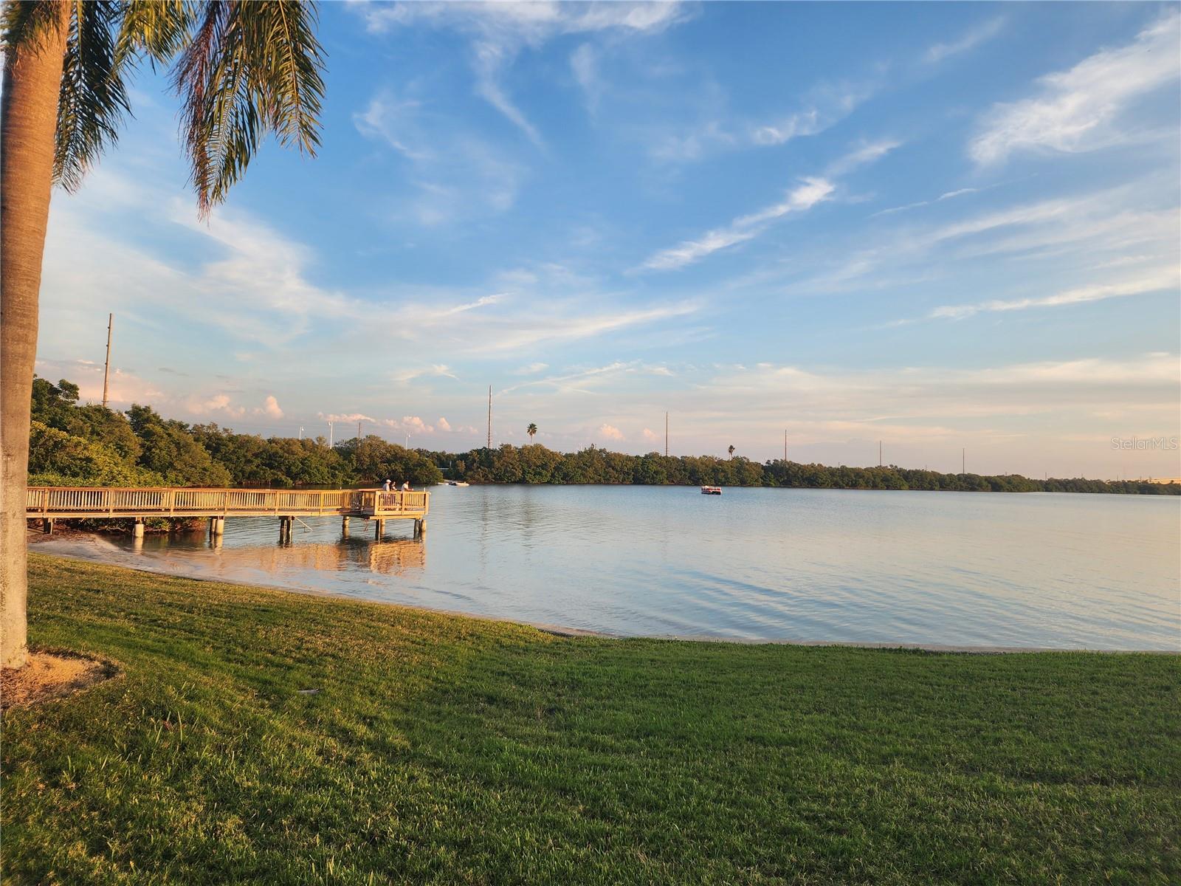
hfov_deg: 73.9
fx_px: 785
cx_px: 590
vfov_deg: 58.9
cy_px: 443
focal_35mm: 23
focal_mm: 6.4
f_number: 1.8
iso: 12
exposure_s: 1/257
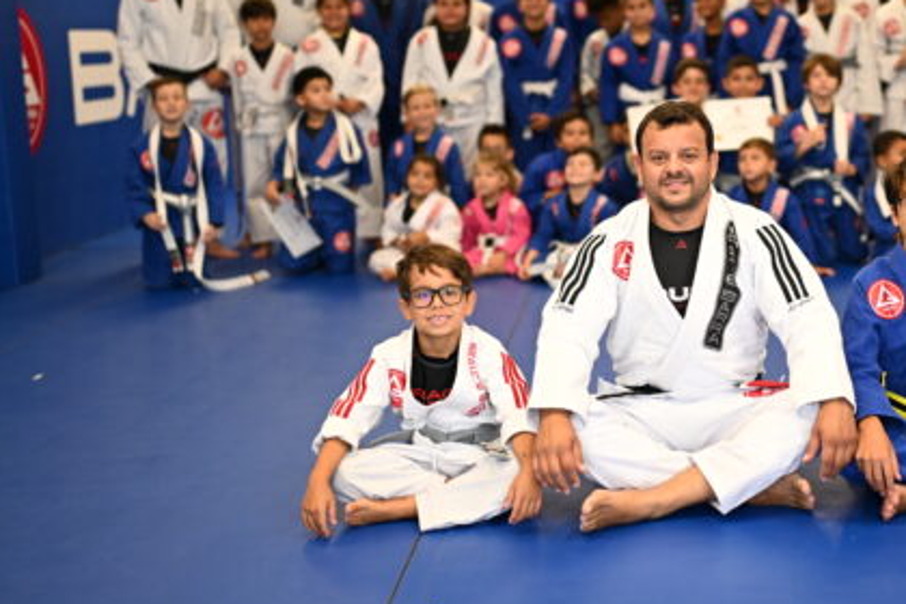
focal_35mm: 64
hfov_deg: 30.8
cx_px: 686
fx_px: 1611
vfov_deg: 21.2
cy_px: 233
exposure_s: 1/1000
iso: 800
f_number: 1.2
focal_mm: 35
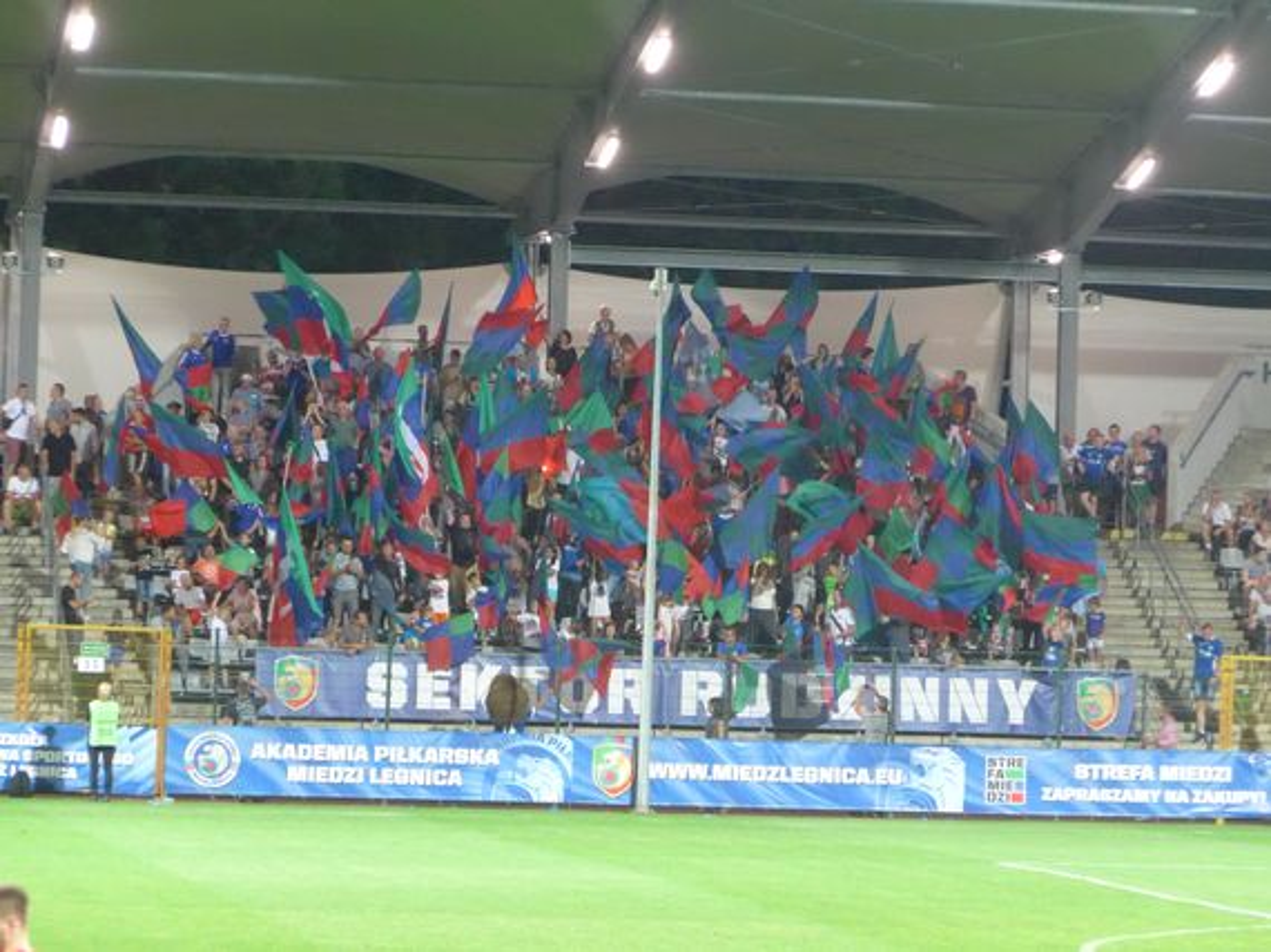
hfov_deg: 11.9
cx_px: 636
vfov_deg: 8.9
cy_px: 476
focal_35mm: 166
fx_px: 6092
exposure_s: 1/30
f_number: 5.6
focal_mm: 32.3
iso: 1600
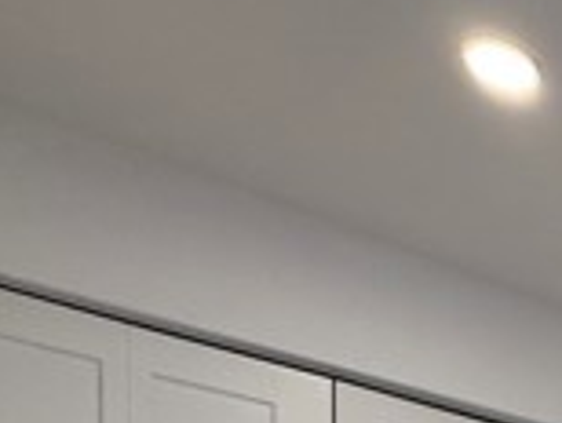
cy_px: 817
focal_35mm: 58
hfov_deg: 22.1
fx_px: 943
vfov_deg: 18.2
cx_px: 985
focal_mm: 2.22
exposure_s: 1/120
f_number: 2.2
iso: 160
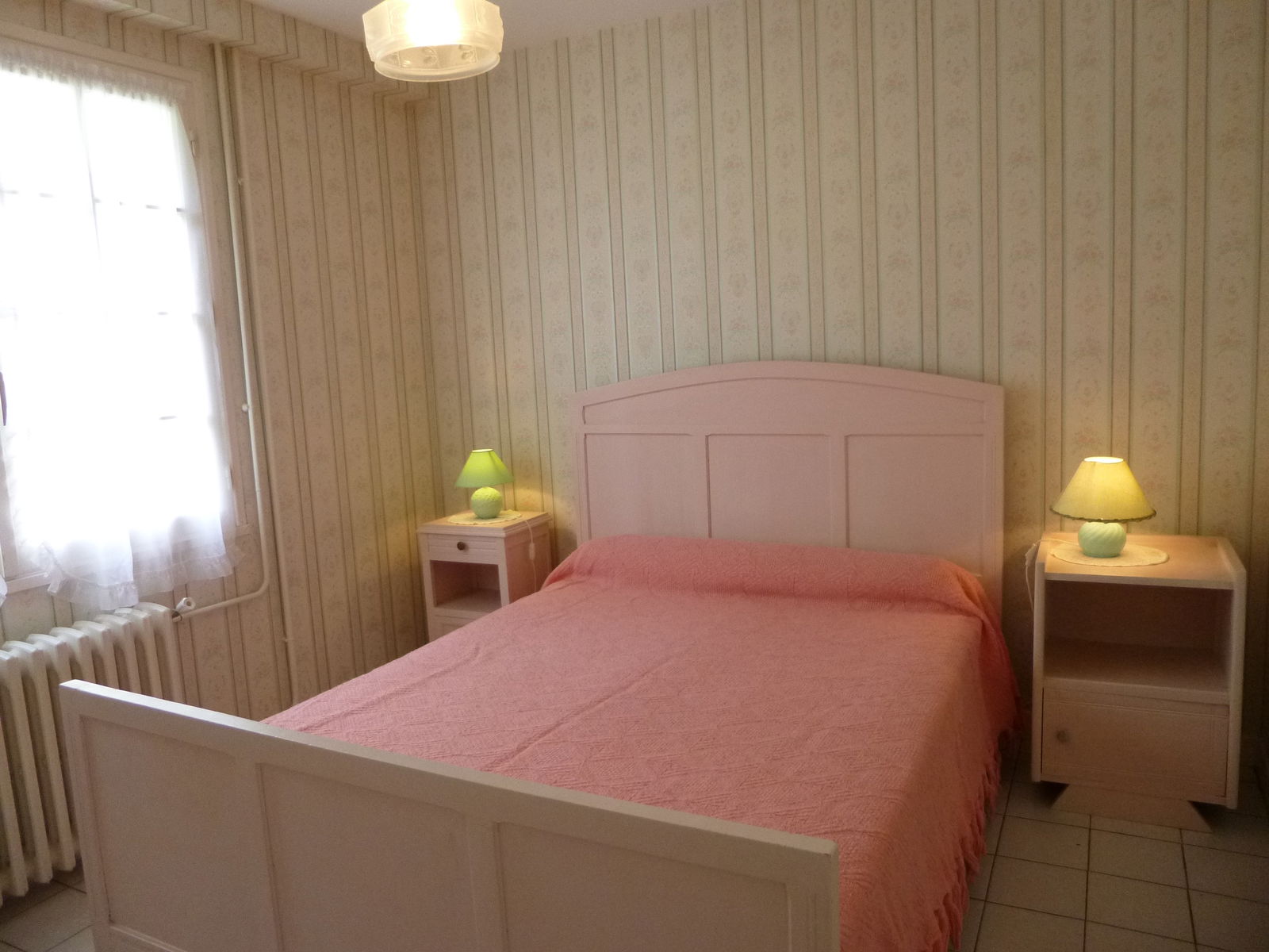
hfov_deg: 69.4
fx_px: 916
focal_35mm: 25
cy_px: 476
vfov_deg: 54.9
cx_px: 634
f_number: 3.1
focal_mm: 4.5
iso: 320
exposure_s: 1/60
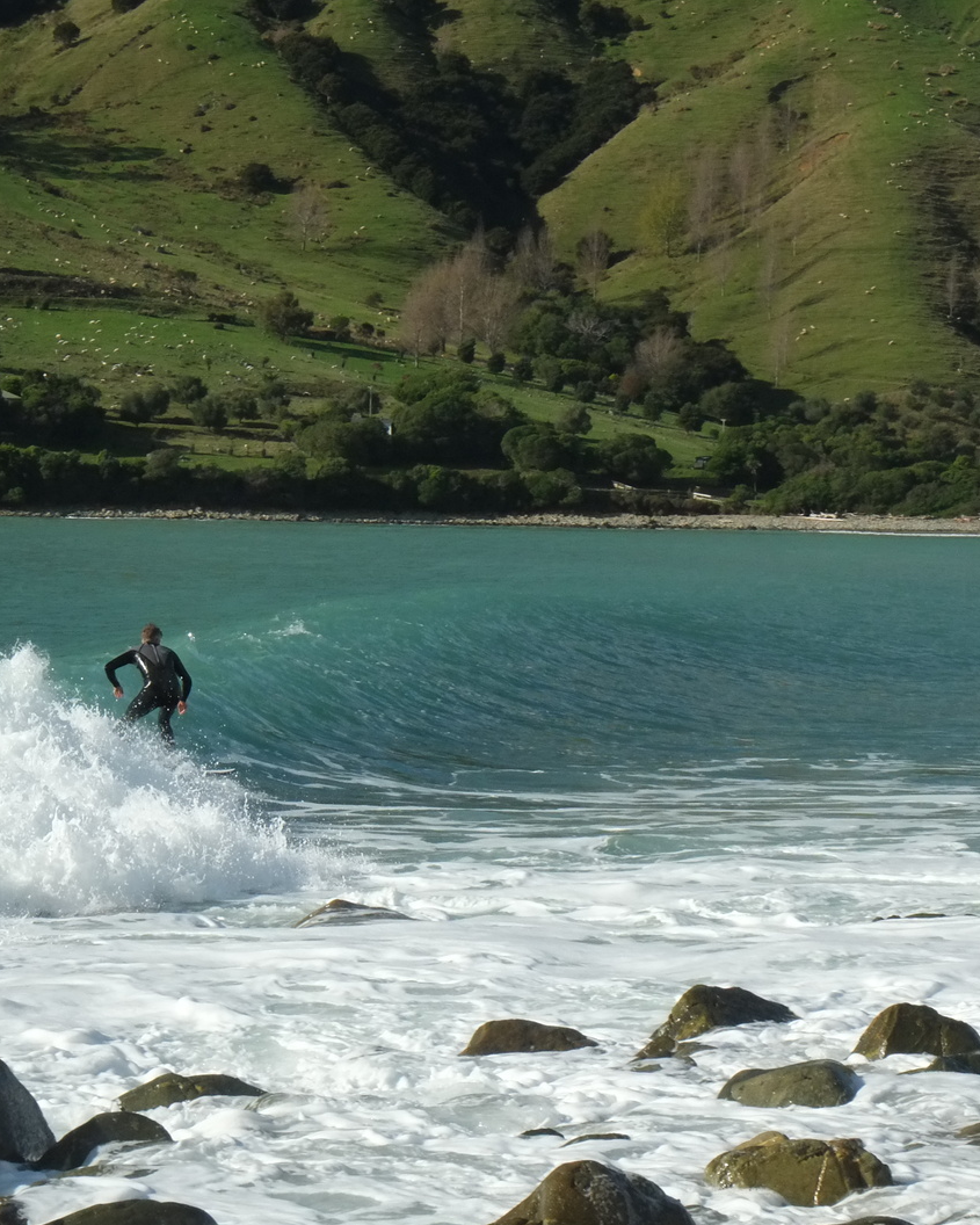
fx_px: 4278
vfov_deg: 16.3
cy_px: 618
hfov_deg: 13.1
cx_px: 509
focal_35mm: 118
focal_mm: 55
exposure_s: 1/420
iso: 3200
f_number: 20
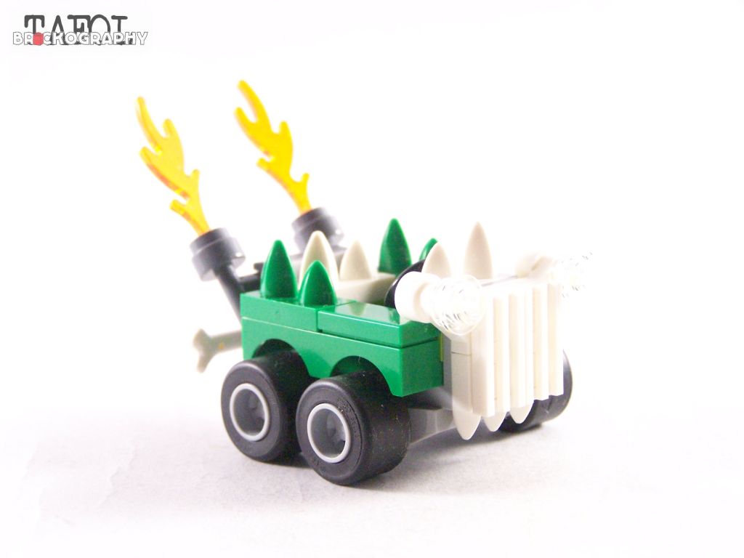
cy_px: 279
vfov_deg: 15.7
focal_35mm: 94
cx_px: 372
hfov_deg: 20.9
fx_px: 2020
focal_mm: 15.6
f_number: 3.2
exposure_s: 1/45
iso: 400
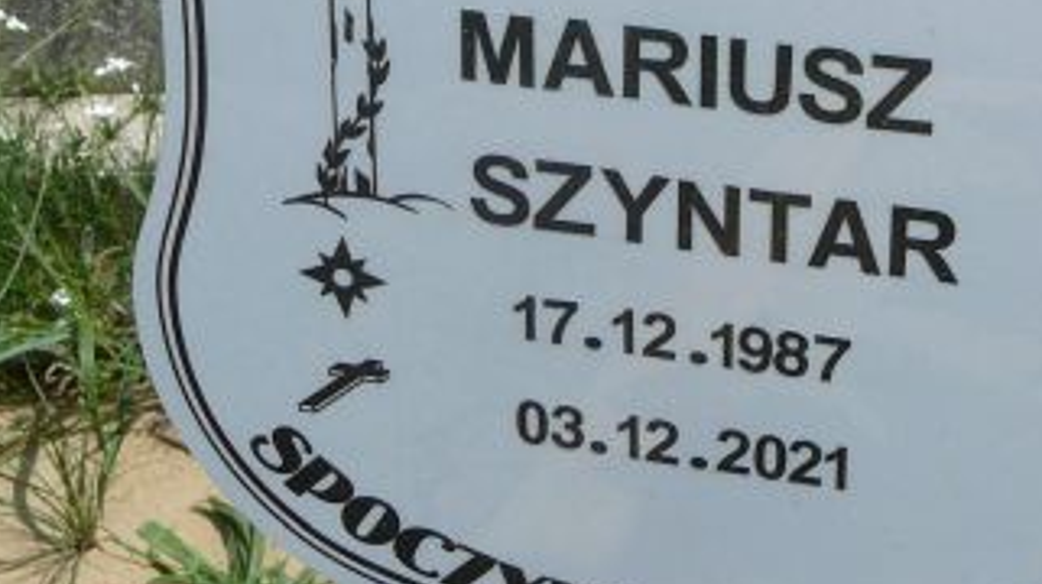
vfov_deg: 10.7
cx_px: 649
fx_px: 3120
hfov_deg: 18.9
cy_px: 136
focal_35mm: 113
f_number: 5.6
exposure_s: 1/400
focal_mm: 7.8
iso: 80
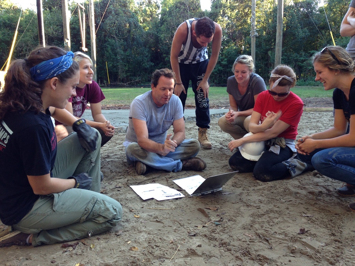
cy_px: 133
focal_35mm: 33
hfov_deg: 55.4
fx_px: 338
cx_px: 178
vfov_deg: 42.9
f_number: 2.4
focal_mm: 4.12
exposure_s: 1/60
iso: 50
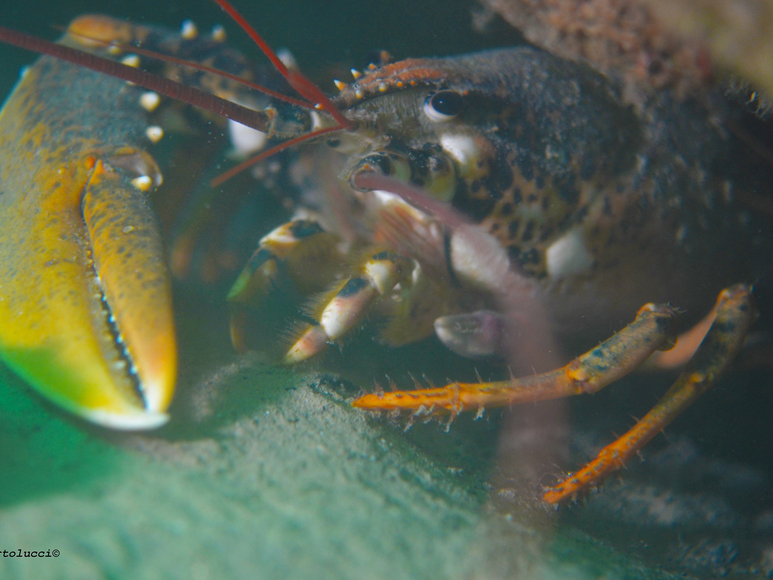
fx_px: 2188
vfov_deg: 15.1
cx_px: 375
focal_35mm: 98
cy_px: 289
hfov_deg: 20.0
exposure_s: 1/40
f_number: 3
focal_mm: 60
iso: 800
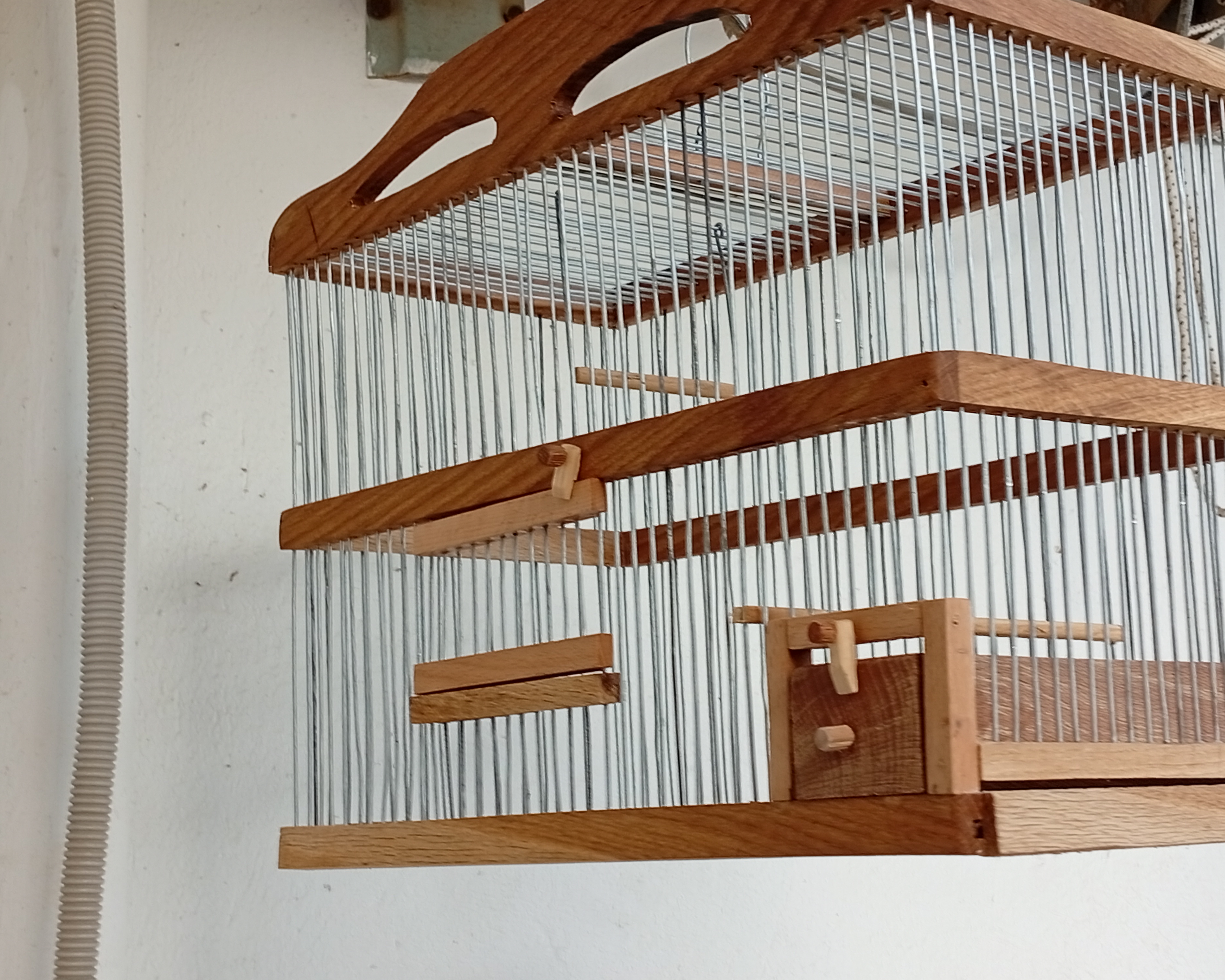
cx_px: 653
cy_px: 484
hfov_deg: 33.0
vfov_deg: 26.7
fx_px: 2067
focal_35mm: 57
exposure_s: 1/50
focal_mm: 3.98
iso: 57
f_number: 1.8
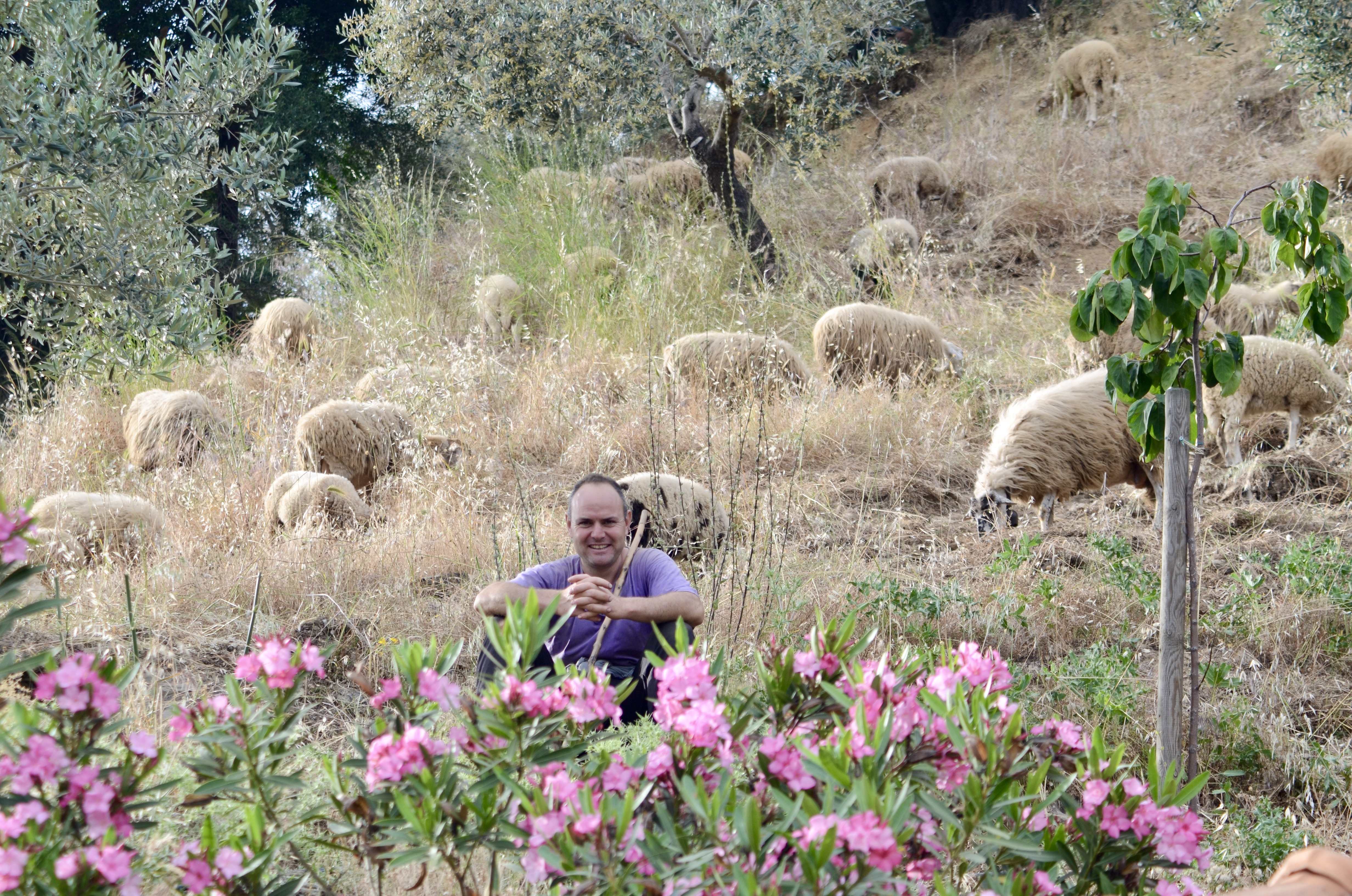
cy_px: 448
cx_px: 676
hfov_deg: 14.4
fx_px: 5341
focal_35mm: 142
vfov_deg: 9.6
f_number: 6.3
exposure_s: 1/160
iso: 200
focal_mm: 95
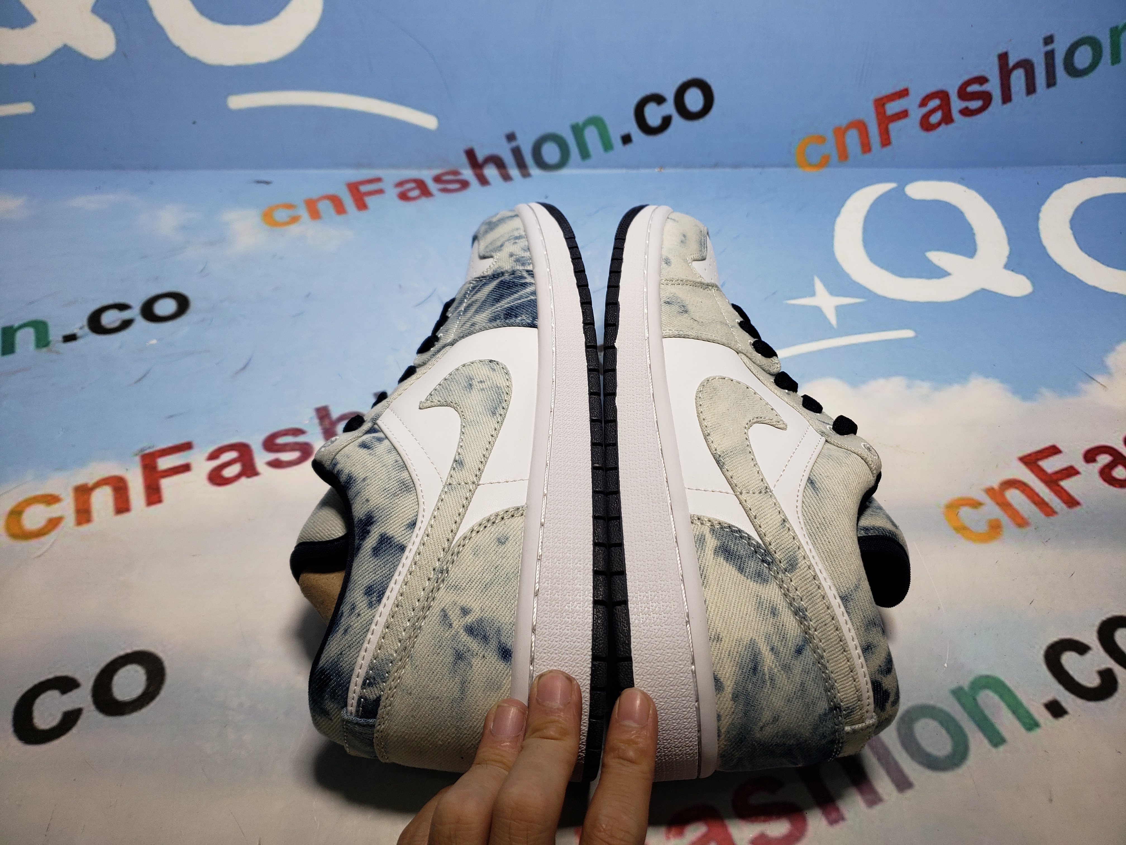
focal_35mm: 26
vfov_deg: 53.1
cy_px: 422
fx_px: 846
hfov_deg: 67.3
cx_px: 563
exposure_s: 1/526
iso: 50
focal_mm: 4.3
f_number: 1.5
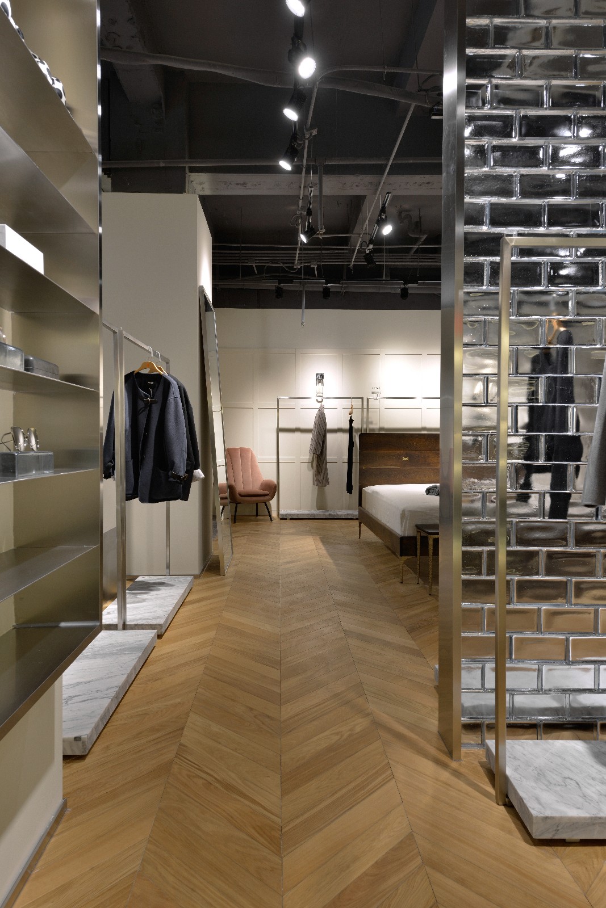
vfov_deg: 73.7
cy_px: 454
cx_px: 303
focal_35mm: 24
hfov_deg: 53.1
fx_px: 606
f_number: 11
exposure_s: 1/15
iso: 200
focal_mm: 24
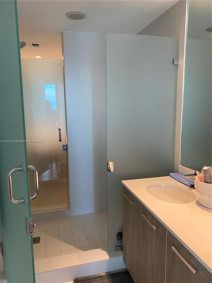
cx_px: 106
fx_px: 212
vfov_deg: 67.3
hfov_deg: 53.1
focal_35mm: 26
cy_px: 142
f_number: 1.8
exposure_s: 1/60
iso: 125
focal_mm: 4.25
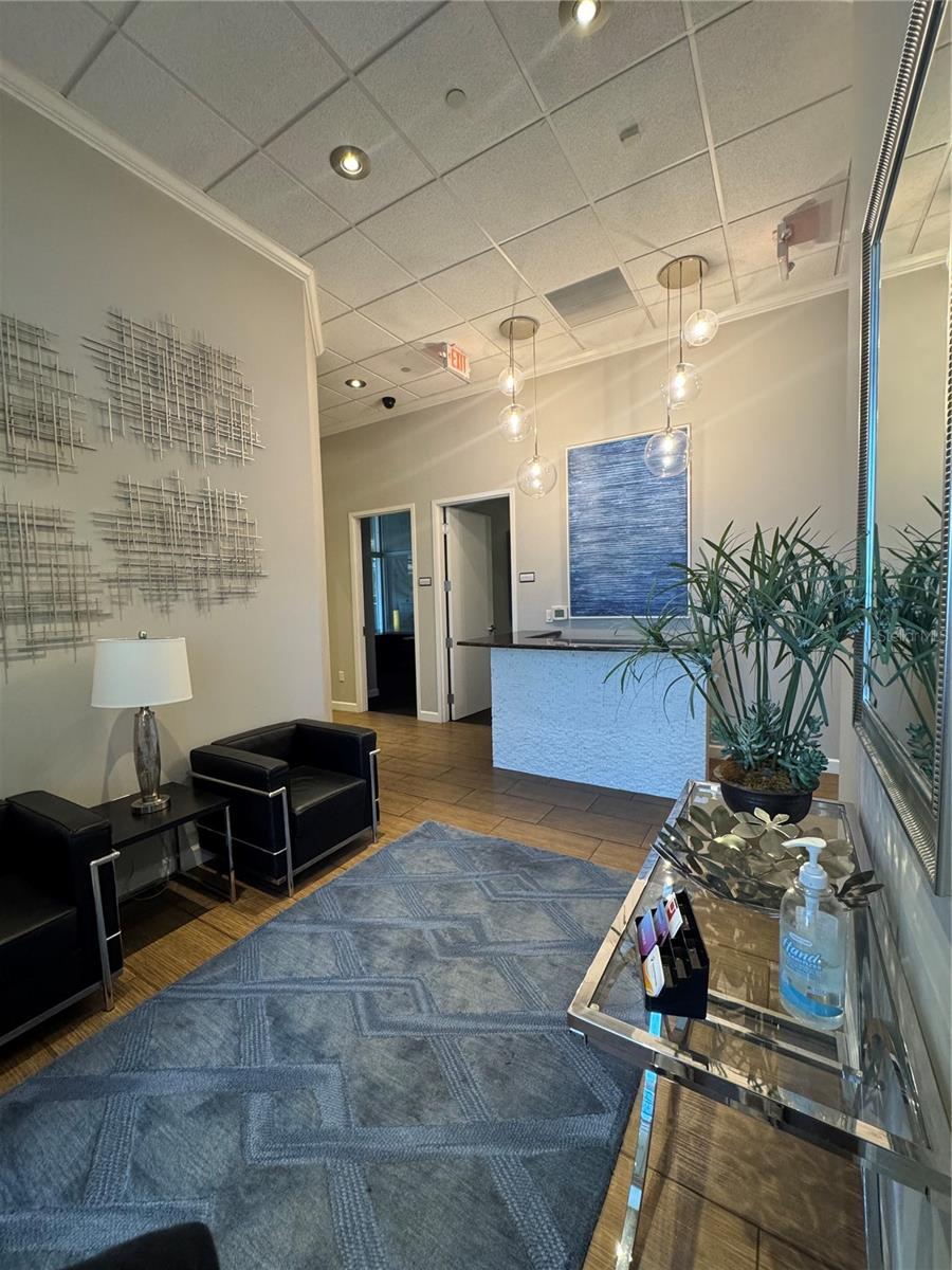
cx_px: 476
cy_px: 635
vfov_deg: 102.1
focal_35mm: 14
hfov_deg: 85.7
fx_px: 513
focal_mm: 2.22
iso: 320
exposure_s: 1/120
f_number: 2.2
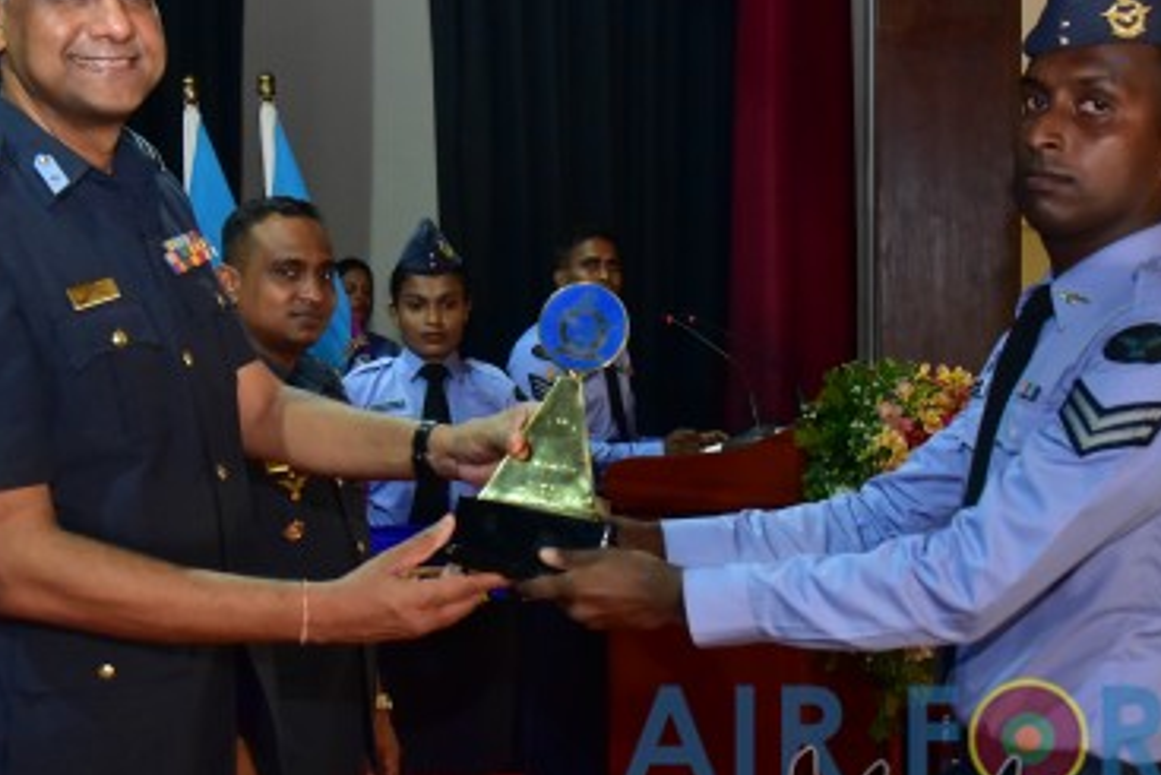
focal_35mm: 49
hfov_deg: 40.3
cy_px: 354
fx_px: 1581
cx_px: 560
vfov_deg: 27.5
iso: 3200
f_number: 5
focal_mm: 30
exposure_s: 1/125
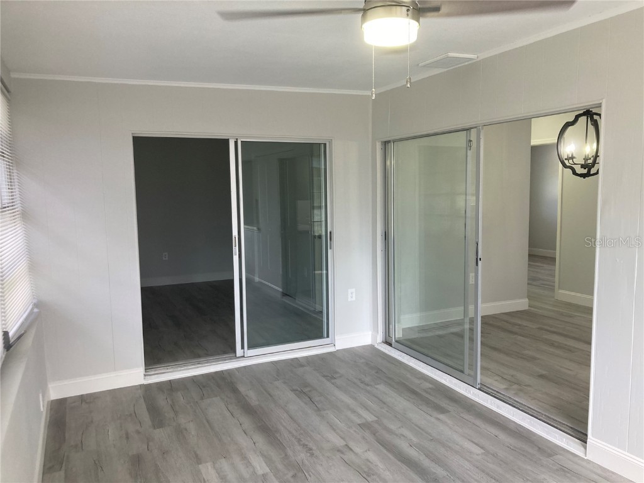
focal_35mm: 28
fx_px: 521
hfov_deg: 63.4
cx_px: 322
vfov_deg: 49.7
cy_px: 242
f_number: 1.8
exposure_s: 1/60
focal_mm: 3.99
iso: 50
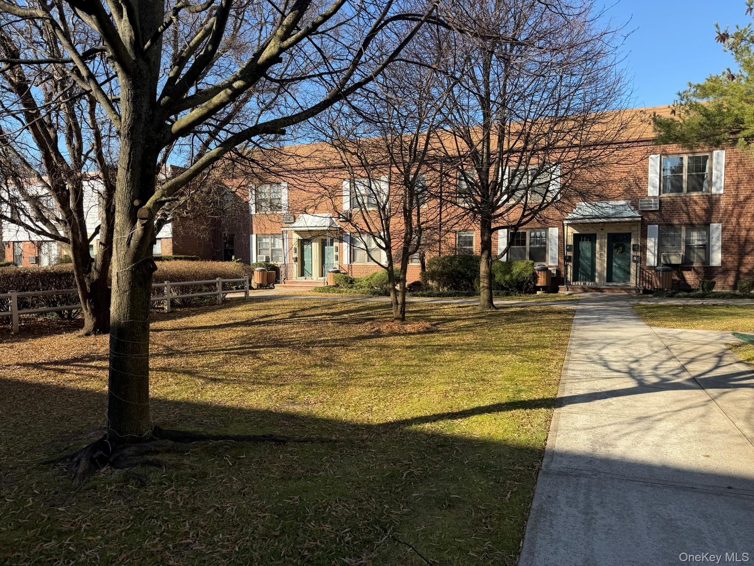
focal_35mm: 24
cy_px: 283
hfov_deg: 71.6
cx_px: 377
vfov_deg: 56.8
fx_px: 523
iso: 80
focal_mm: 6.76
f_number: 1.78
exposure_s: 1/1493
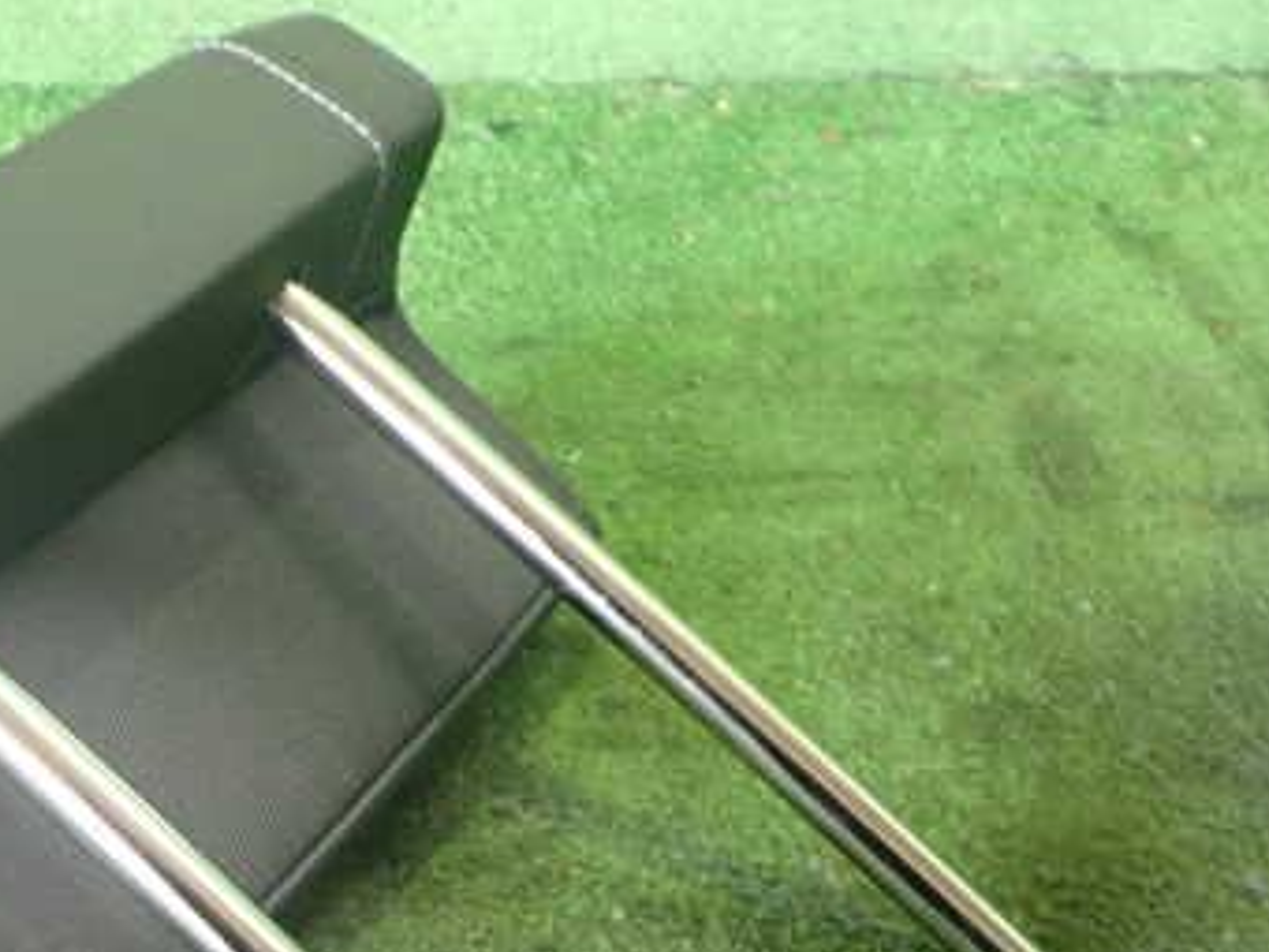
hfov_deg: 34.9
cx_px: 239
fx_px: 1943
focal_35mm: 53
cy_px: 743
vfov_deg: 27.1
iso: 640
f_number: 2.3
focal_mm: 5.4
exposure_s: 1/30
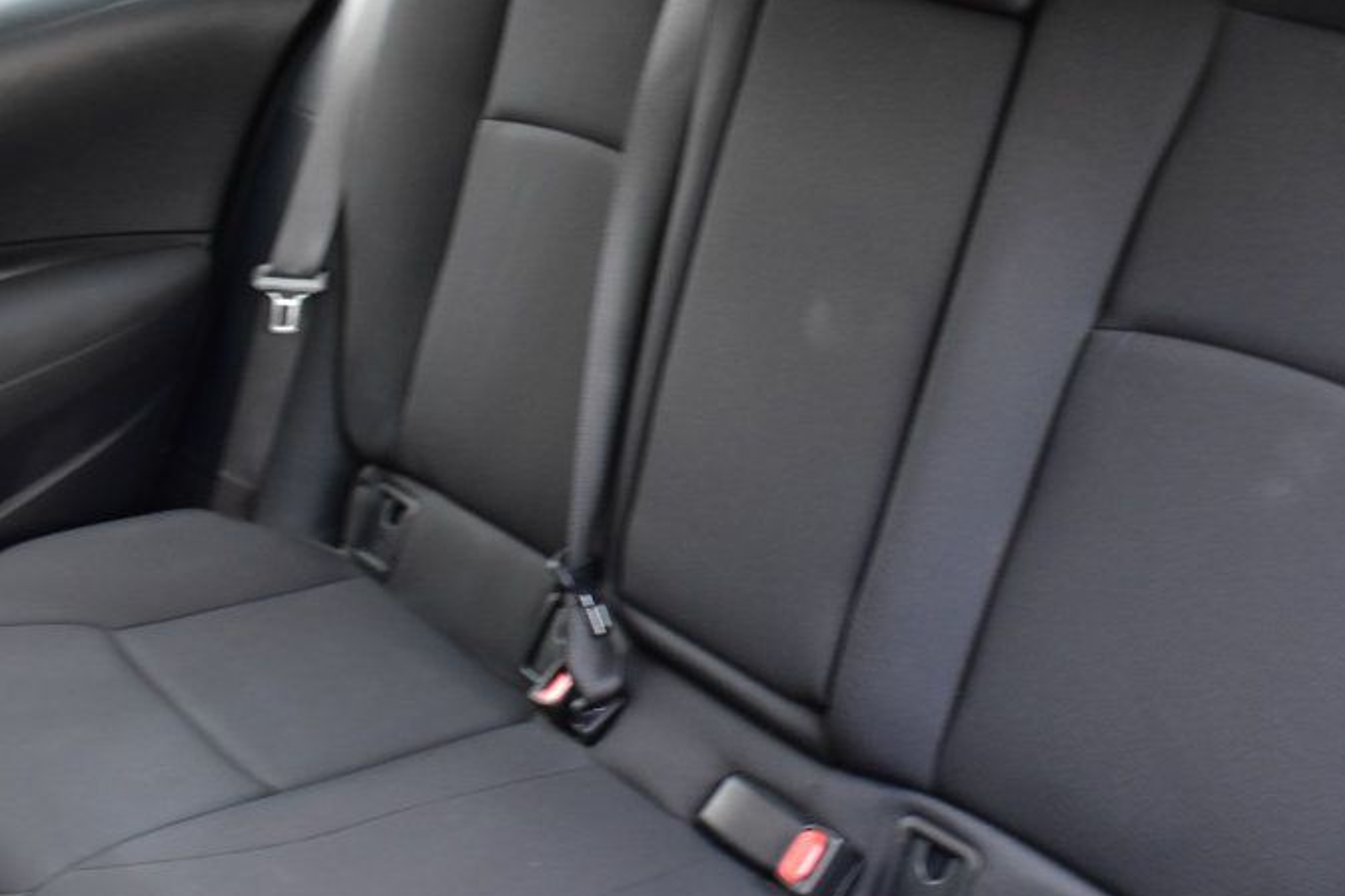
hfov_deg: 46.9
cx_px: 862
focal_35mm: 41
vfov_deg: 32.6
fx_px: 1531
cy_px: 455
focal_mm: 18
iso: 1400
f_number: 6.3
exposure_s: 1/15
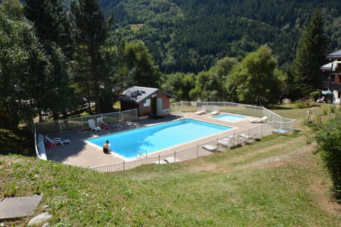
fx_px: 284
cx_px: 170
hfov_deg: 61.9
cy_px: 114
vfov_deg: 43.6
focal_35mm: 30
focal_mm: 20
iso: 200
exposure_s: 1/320
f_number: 9
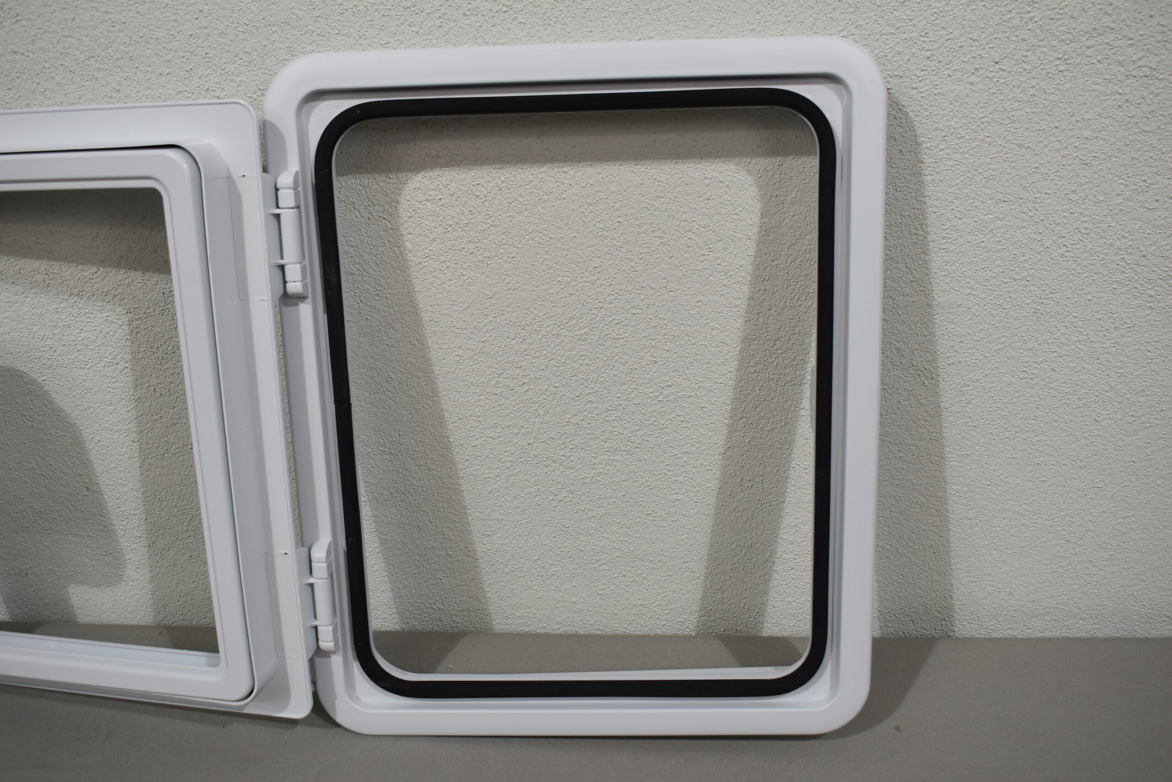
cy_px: 391
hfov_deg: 53.1
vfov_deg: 36.9
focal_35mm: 36
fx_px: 1172
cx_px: 586
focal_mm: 24
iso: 320
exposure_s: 1/125
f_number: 5.6
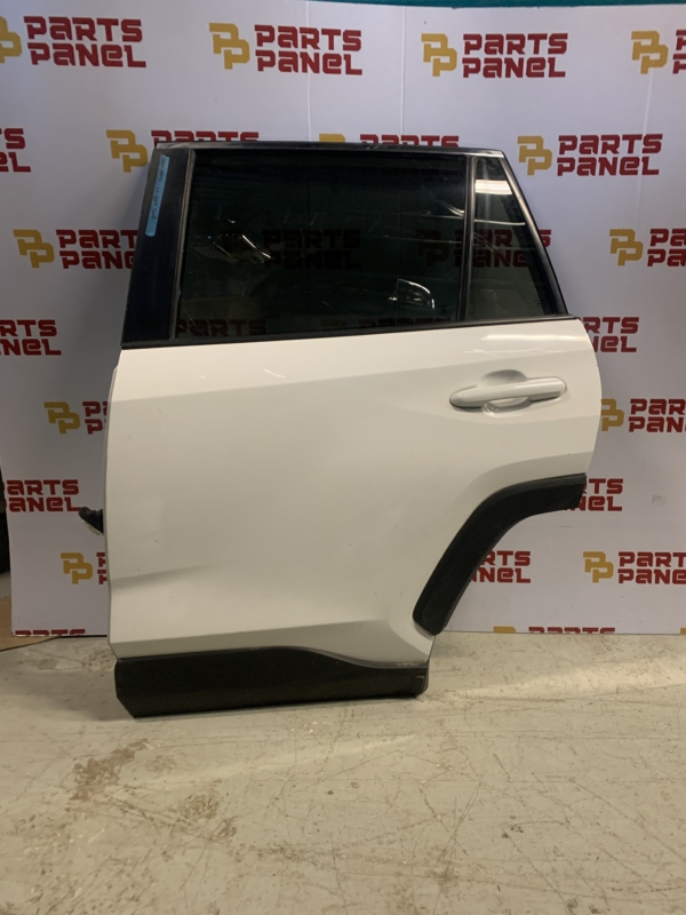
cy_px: 458
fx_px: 687
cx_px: 343
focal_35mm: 26
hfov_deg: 53.1
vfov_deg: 67.3
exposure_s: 1/40
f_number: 1.8
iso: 320
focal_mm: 4.25
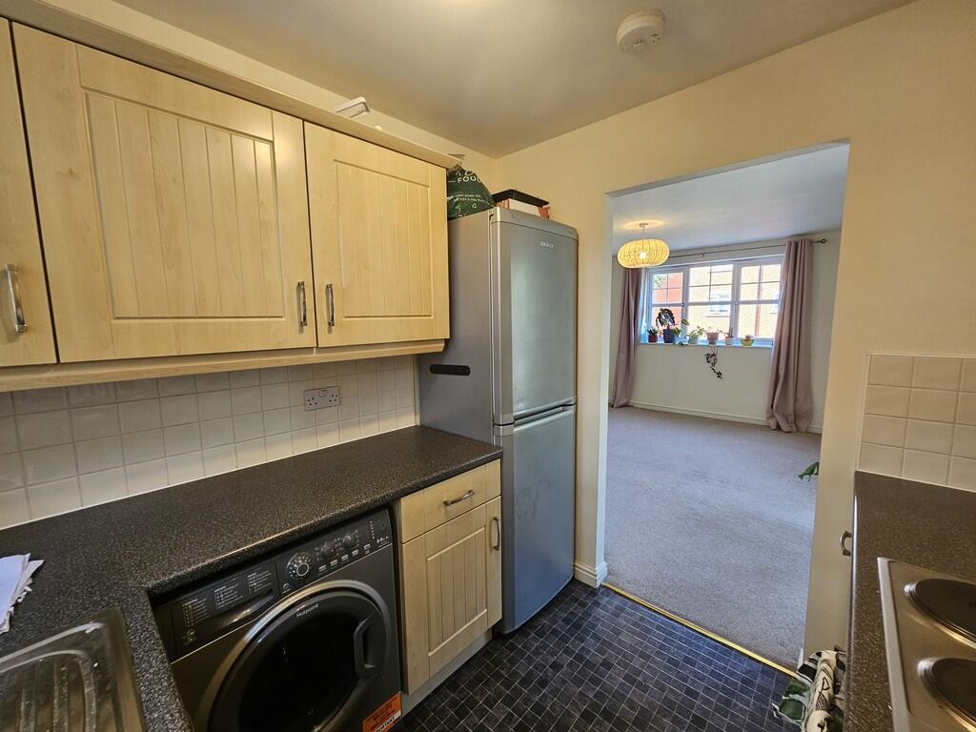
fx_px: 367
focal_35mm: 13
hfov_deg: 106.2
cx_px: 488
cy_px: 366
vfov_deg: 89.9
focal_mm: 2.2
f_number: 2.2
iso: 125
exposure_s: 1/50
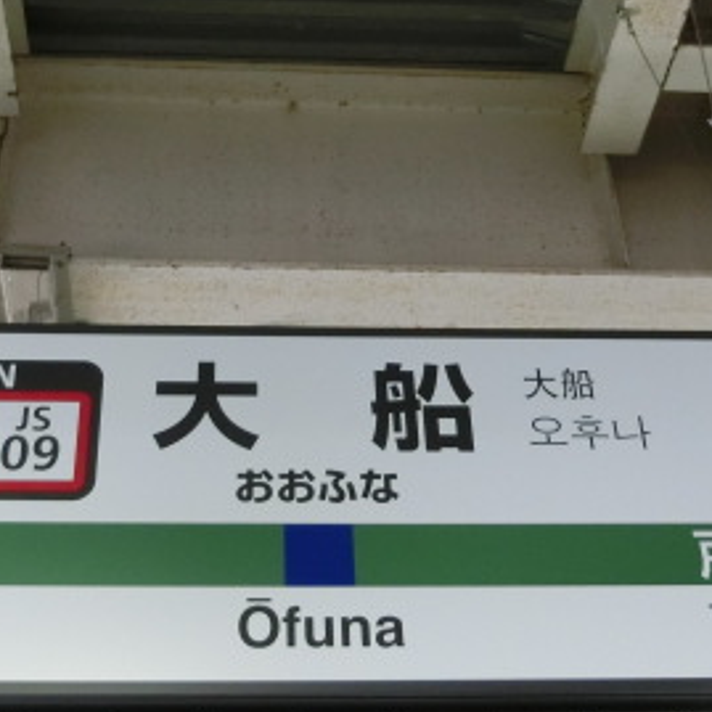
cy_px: 241
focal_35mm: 61
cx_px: 312
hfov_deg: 28.1
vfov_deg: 28.0
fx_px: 1420
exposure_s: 1/30
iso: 640
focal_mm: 5.2
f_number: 3.7
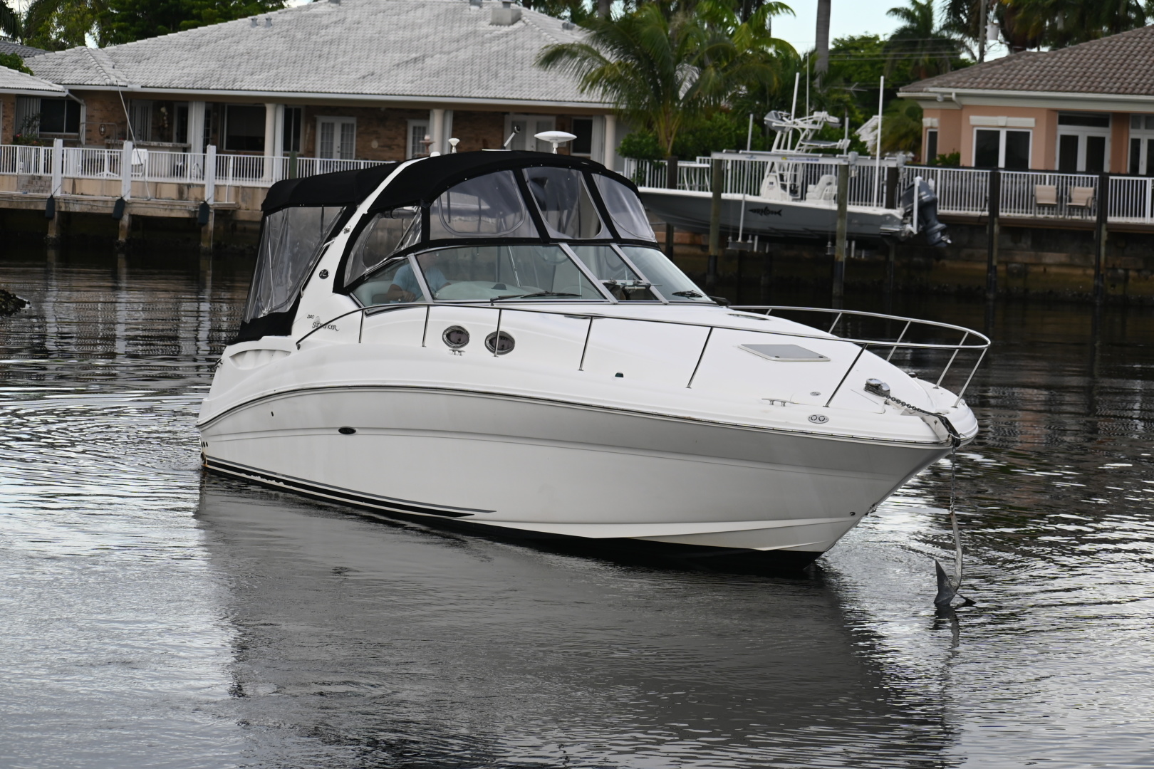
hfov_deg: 19.5
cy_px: 384
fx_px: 3366
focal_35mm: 105
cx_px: 577
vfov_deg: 13.0
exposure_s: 1/250
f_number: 5.6
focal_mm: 70
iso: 125
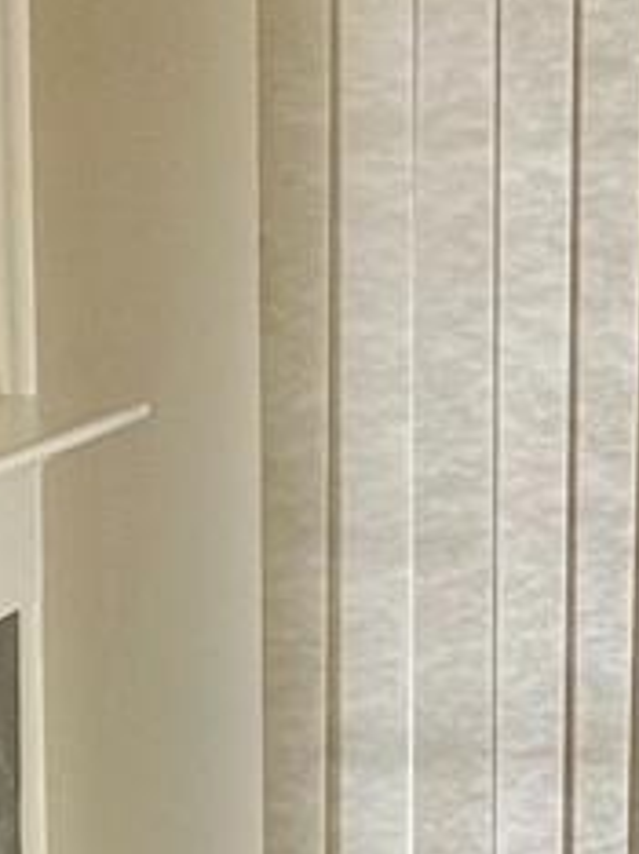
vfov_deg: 11.3
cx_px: 570
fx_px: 4217
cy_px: 1036
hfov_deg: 8.6
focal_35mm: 171
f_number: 1.6
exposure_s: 1/70
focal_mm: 4.2
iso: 125
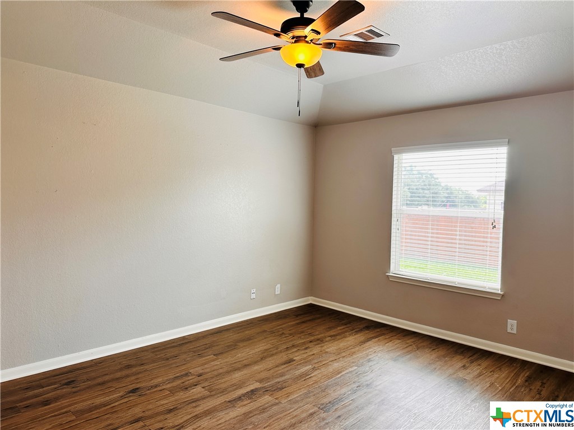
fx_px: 398
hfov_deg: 71.6
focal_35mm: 24
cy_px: 215
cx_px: 287
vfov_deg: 56.8
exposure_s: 1/155
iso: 100
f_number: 1.78
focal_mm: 6.86
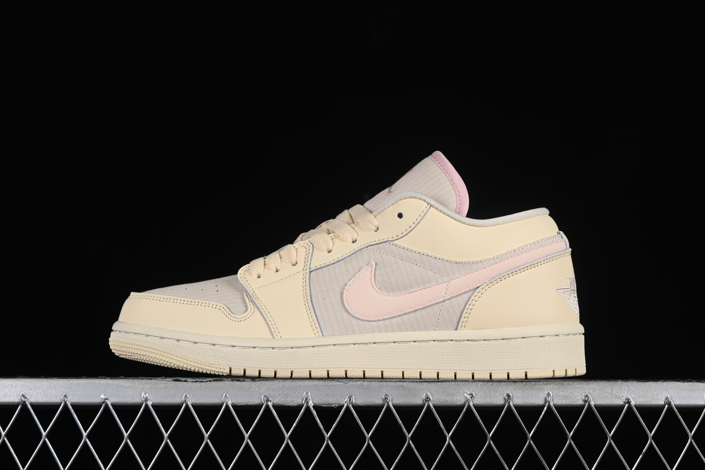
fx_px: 1469
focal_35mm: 75
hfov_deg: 27.0
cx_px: 352
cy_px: 235
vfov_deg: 18.2
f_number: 8
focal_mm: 50
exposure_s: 1/80
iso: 160
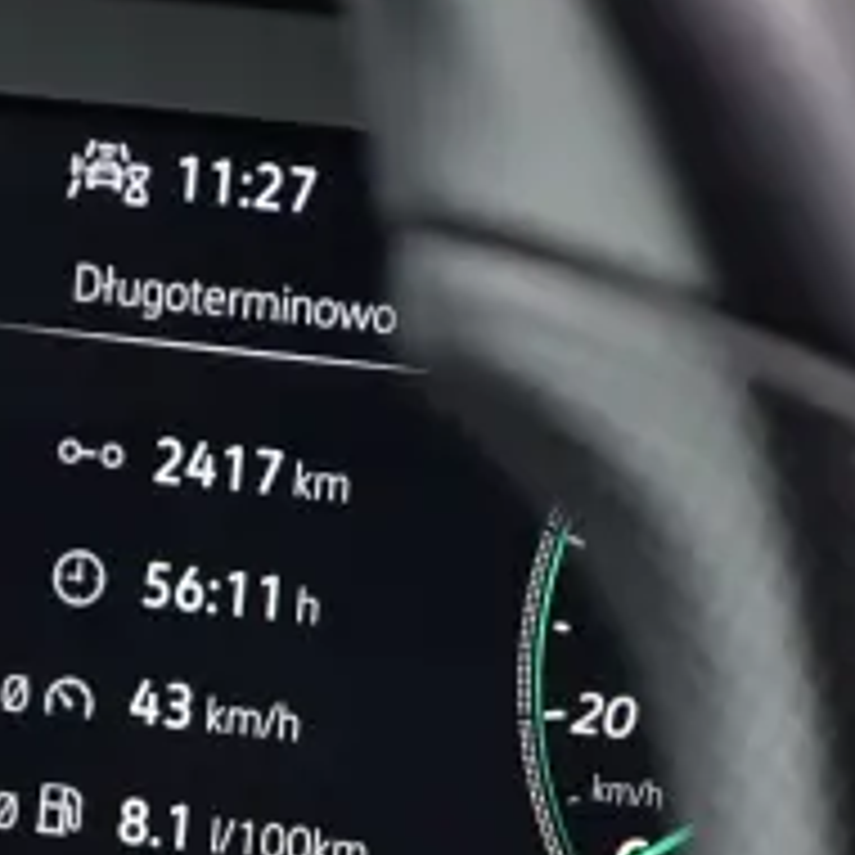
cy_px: 898
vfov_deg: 2.7
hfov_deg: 2.7
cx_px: 639
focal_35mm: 644
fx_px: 17996
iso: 1600
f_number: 6
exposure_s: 1/200
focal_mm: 150
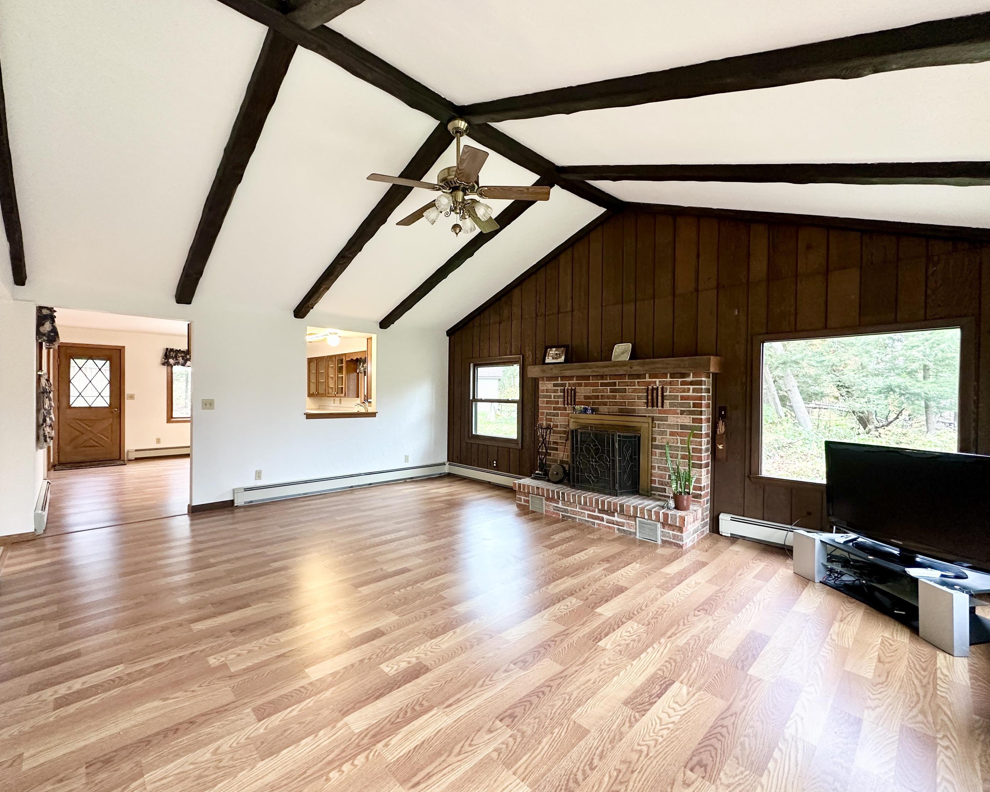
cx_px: 477
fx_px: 439
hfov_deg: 96.8
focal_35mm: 15
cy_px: 398
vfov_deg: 84.0
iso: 320
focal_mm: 2.22
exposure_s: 1/60
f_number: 2.2
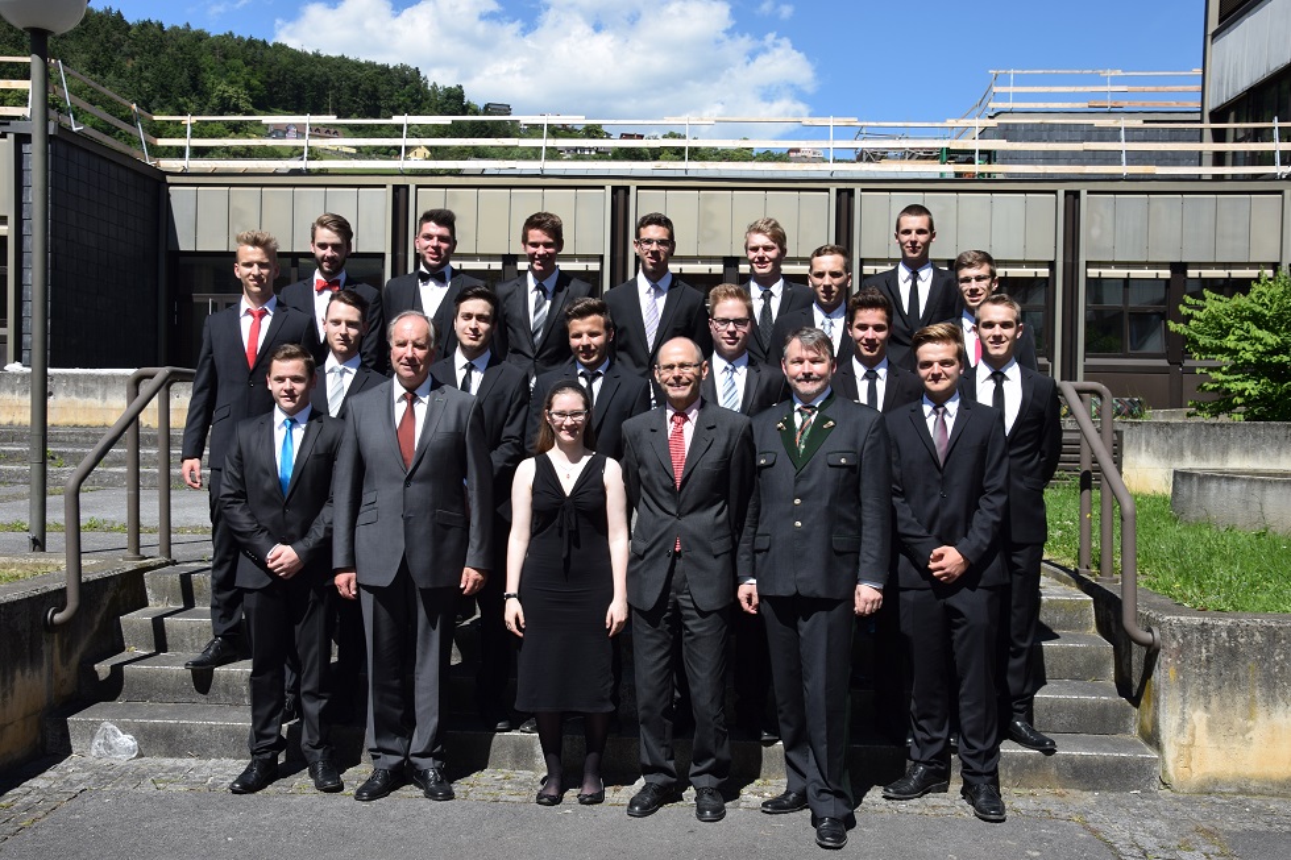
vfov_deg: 36.9
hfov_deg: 53.1
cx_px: 646
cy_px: 430
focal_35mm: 36
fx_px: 1291
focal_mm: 24
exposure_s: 1/200
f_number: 8
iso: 100
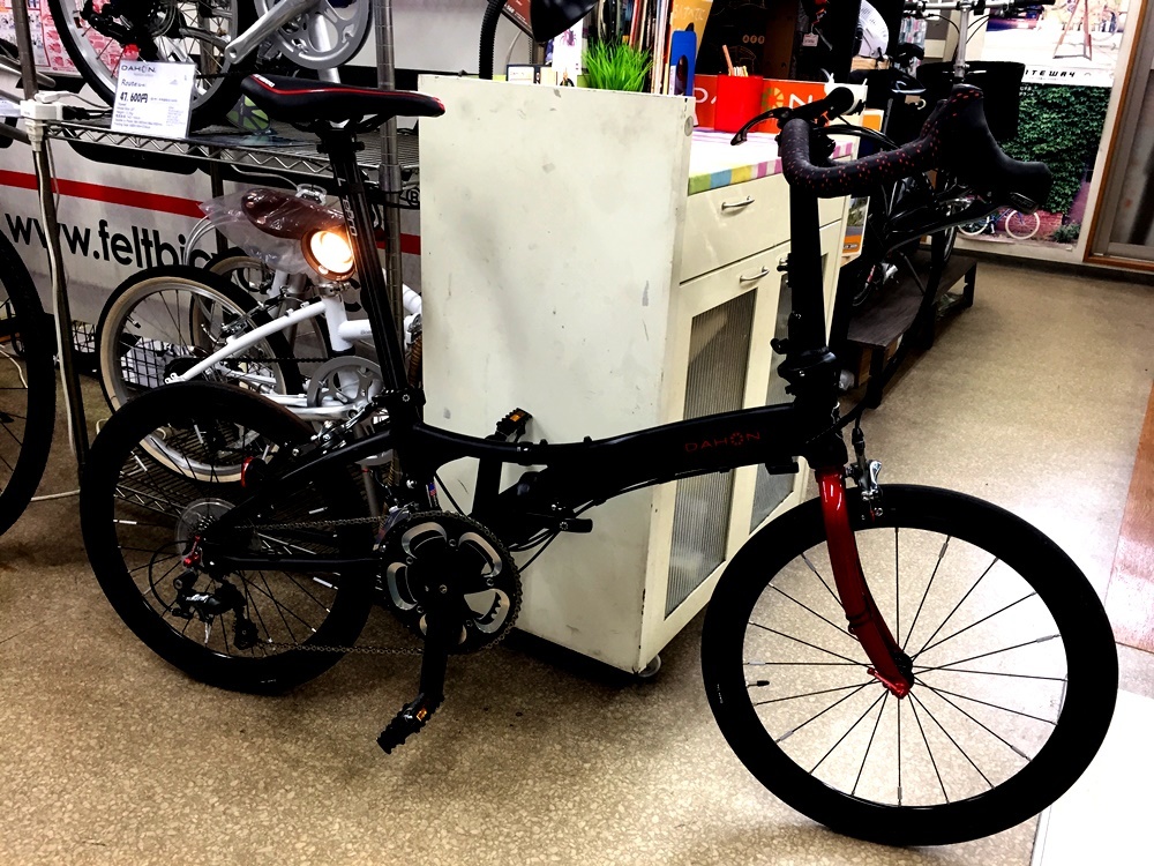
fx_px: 967
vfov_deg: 48.2
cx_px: 577
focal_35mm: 29
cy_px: 433
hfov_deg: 61.7
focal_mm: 4.15
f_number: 2.2
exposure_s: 1/33
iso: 64
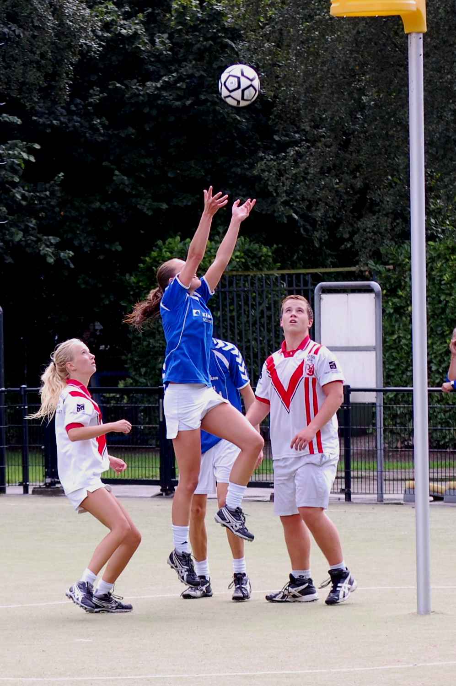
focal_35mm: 112
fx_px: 2141
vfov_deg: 18.2
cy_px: 343
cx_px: 228
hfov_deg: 12.2
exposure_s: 1/500
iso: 400
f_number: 5.6
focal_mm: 75
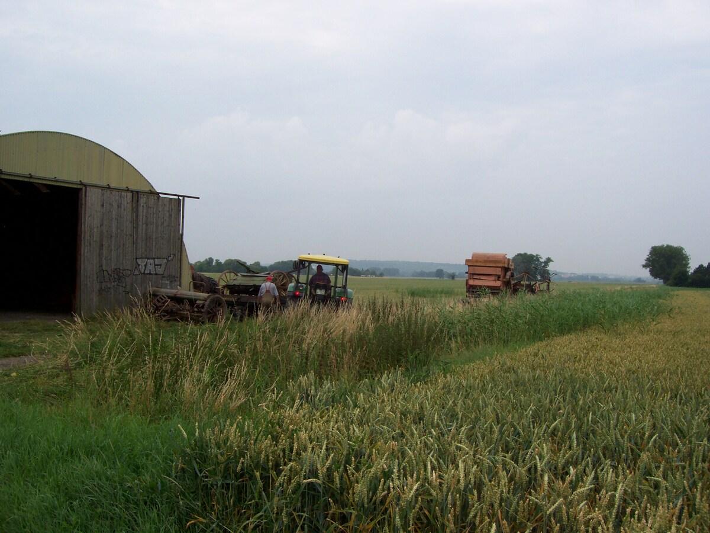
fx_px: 697
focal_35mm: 34
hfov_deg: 54.0
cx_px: 355
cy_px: 266
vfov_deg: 41.8
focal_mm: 5.6
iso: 80
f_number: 5.1
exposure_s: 1/317
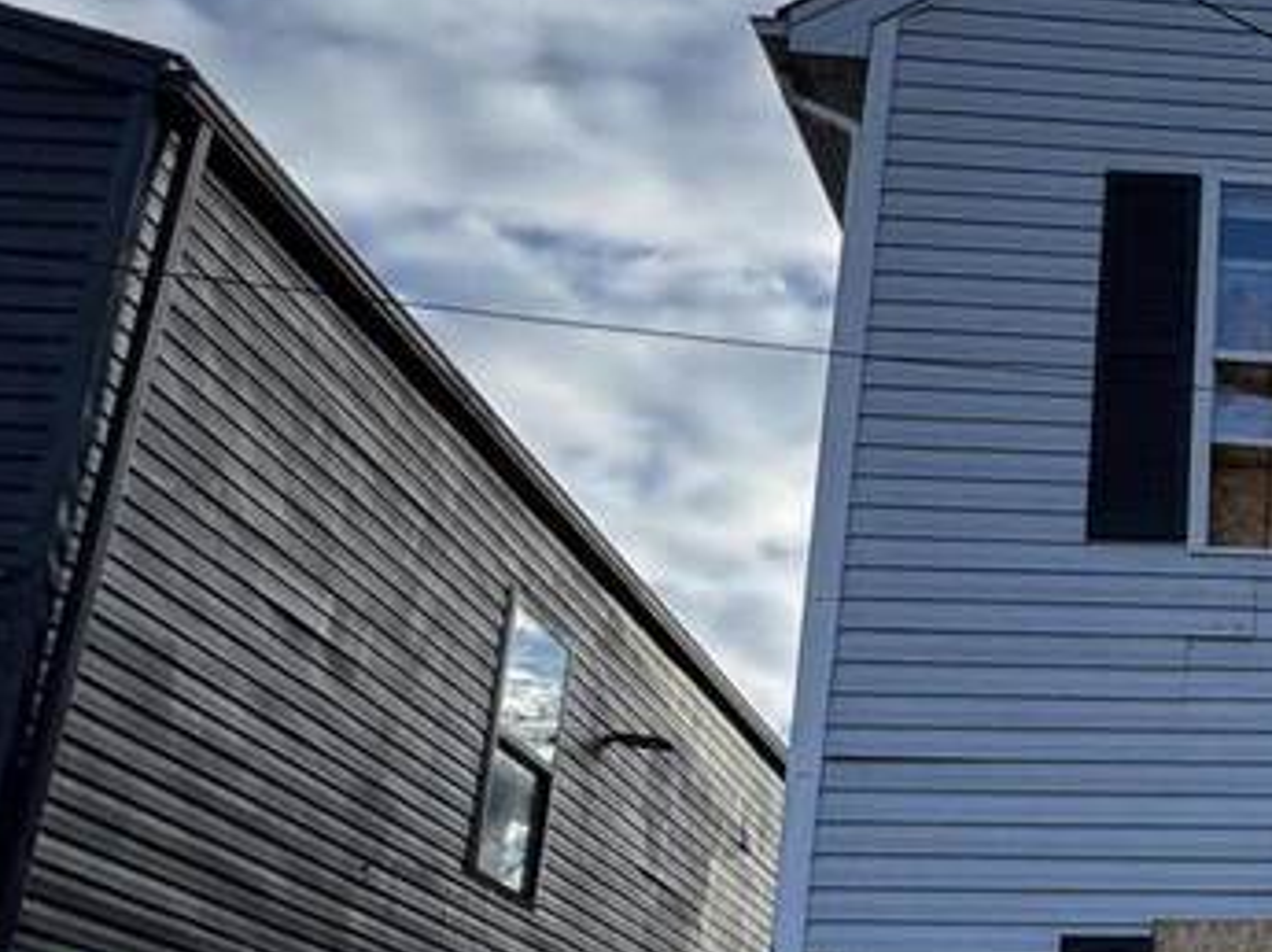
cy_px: 768
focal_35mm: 52
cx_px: 1611
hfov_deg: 30.1
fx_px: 1909
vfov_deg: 27.4
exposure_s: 1/470
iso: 40
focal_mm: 2.22
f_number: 2.2
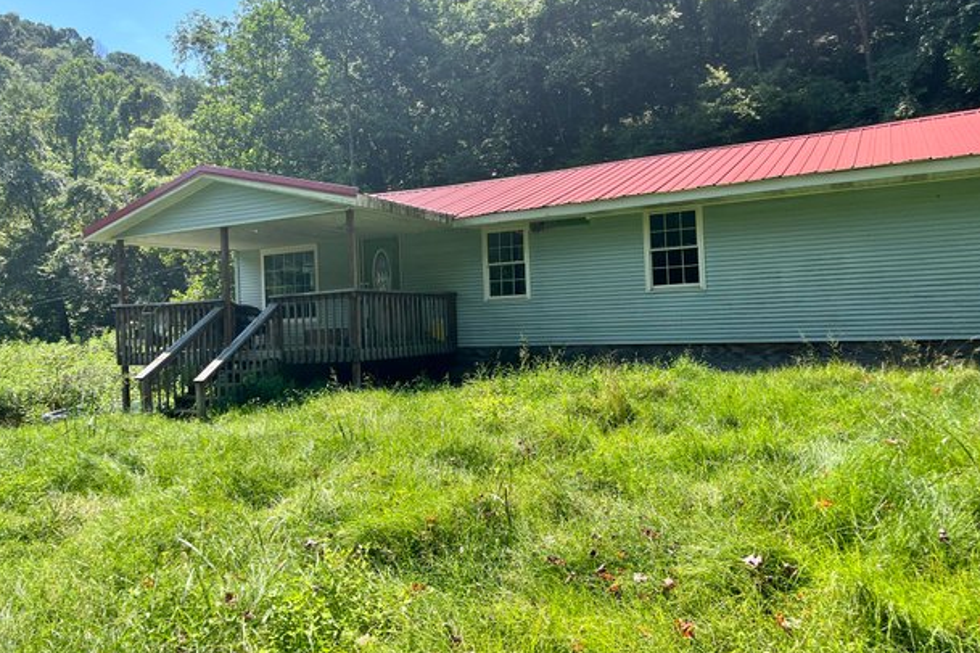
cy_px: 305
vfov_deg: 46.4
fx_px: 762
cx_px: 482
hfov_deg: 65.5
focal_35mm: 28
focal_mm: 5.1
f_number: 1.6
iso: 50
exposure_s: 1/1422
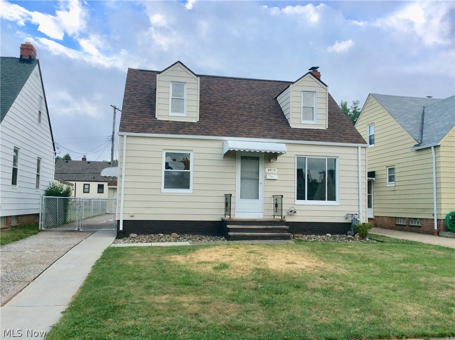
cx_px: 228
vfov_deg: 44.0
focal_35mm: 32
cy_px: 170
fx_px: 420
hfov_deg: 56.9
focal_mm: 3.3
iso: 32
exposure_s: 1/539
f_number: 2.4
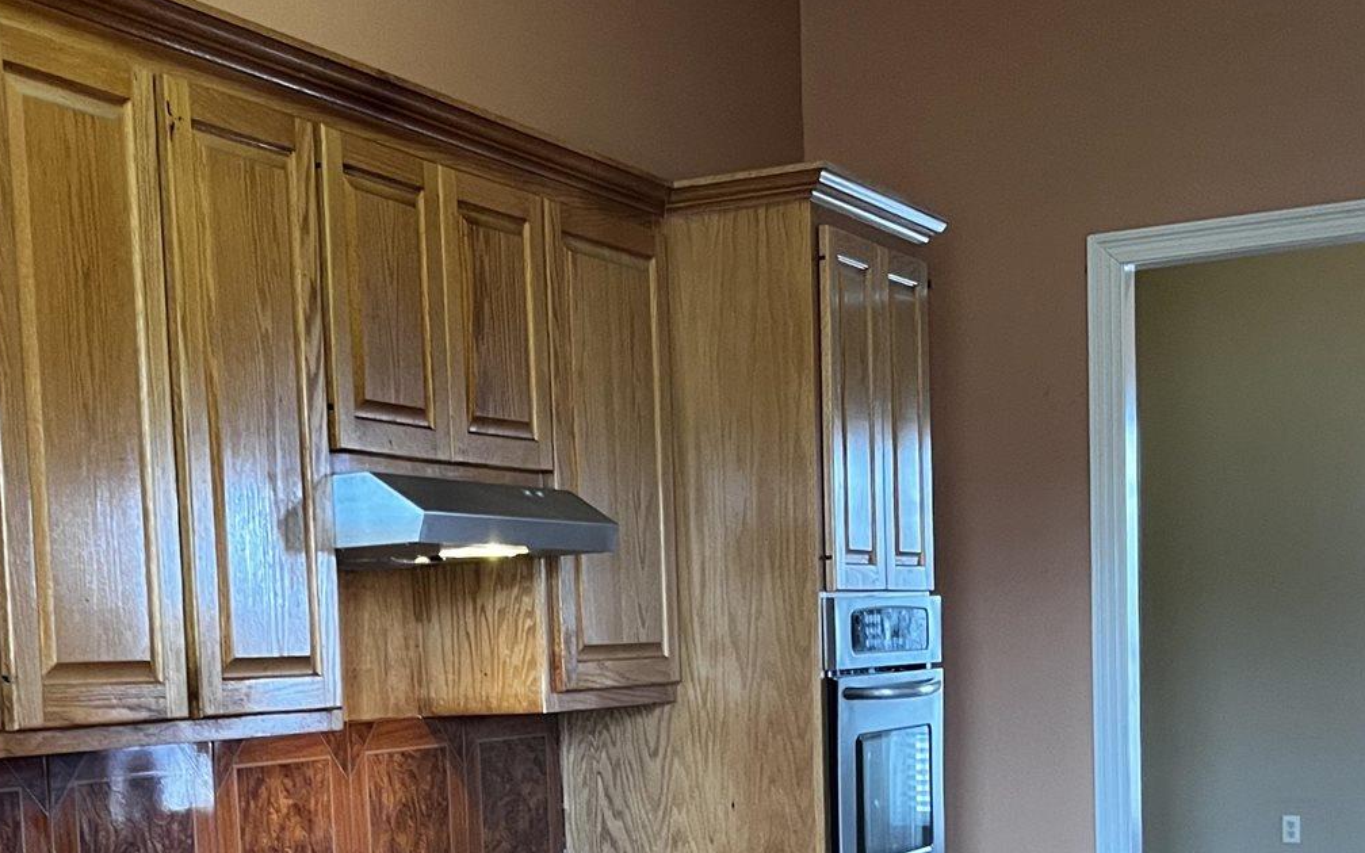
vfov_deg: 20.1
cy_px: 810
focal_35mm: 63
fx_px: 2344
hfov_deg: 32.2
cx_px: 458
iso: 320
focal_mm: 5.7
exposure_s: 1/60
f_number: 1.5
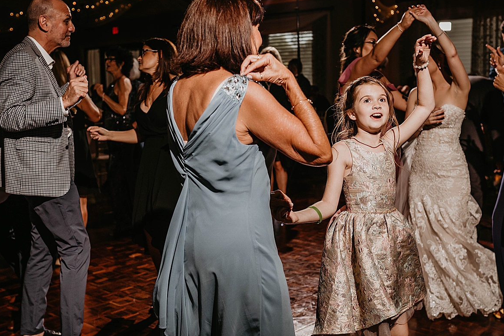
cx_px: 244
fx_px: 672
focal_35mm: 48
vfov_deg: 28.1
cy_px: 169
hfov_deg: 41.1
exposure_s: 1/800
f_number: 2.8
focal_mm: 35
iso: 320
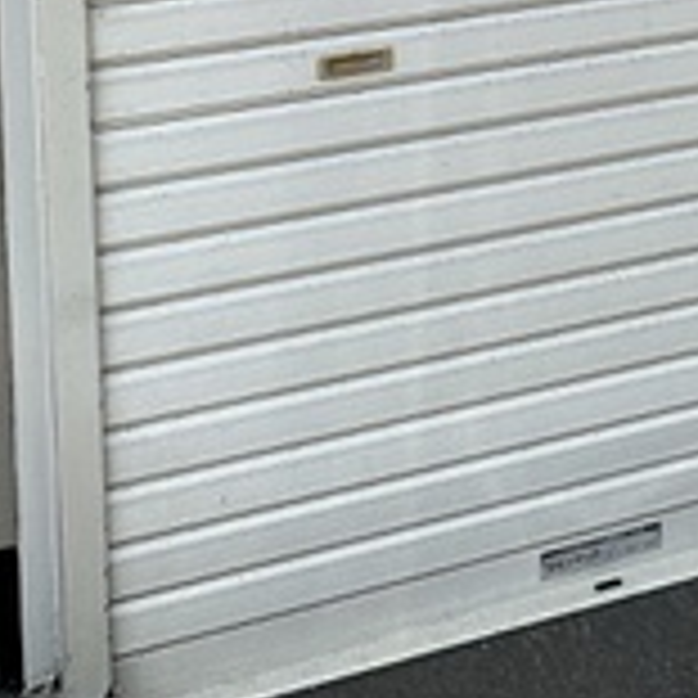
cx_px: 374
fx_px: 1278
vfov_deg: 23.3
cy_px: -399
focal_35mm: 56
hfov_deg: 30.5
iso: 40
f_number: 2.2
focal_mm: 2.22
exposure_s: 1/707
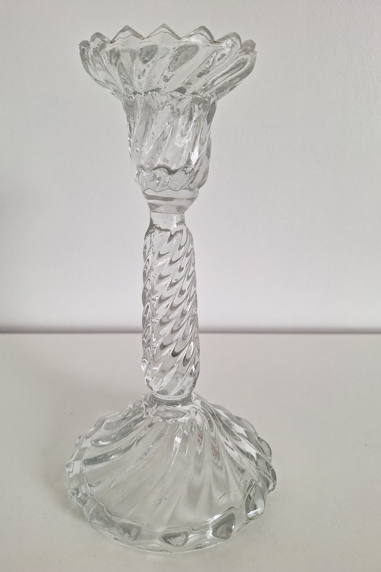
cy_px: 285
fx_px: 381
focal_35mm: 24
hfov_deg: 53.1
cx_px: 181
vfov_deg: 73.7
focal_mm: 5.54
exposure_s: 1/100
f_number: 1.8
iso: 64
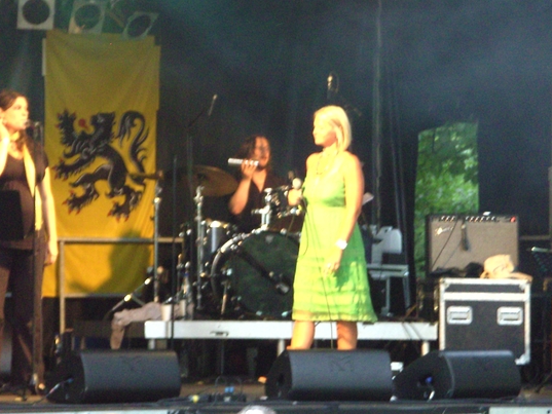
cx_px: 248
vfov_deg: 6.5
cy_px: 200
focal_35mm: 229
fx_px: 3653
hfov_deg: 8.6
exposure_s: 1/30
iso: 640
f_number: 4.8
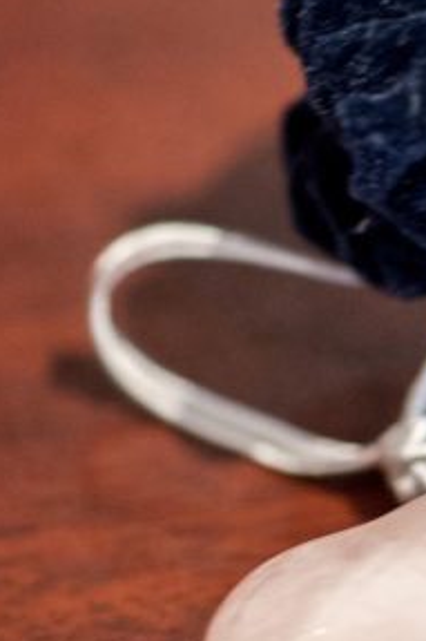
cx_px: 603
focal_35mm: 374
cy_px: 11
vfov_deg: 5.5
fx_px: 6646
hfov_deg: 3.7
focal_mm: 105
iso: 2000
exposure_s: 1/40
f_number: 3.2
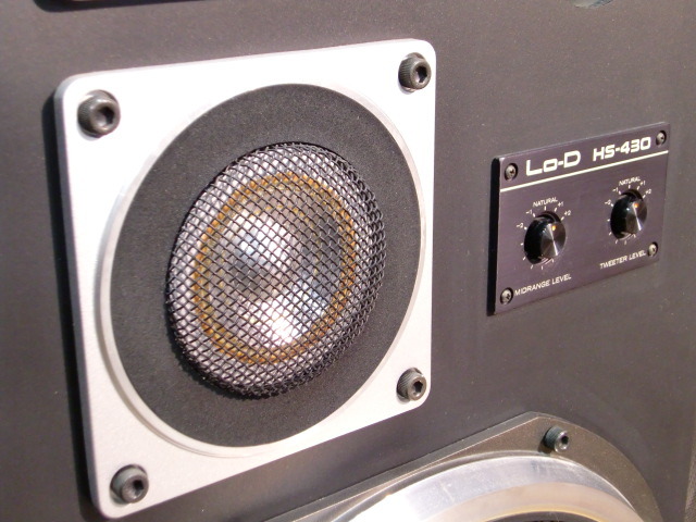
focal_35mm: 55
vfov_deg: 26.6
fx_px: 1106
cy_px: 261
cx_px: 348
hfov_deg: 34.9
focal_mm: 9.8
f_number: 3.6
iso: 400
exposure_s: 1/13
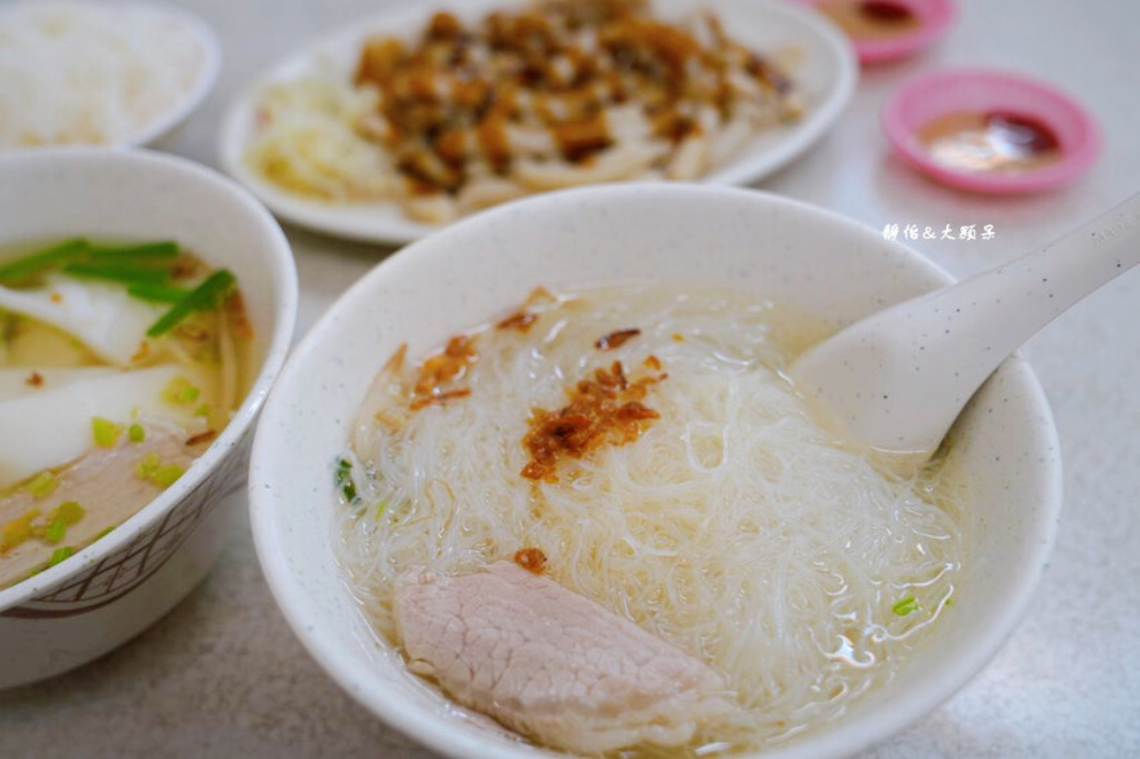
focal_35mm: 37
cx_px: 570
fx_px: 1171
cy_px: 380
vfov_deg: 35.9
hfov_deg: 51.9
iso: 320
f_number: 4.5
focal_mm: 37
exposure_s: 1/50
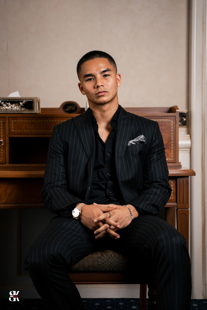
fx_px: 647
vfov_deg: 27.0
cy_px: 155
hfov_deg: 18.2
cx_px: 104
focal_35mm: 75
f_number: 2.8
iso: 100
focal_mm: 75
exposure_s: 1/160
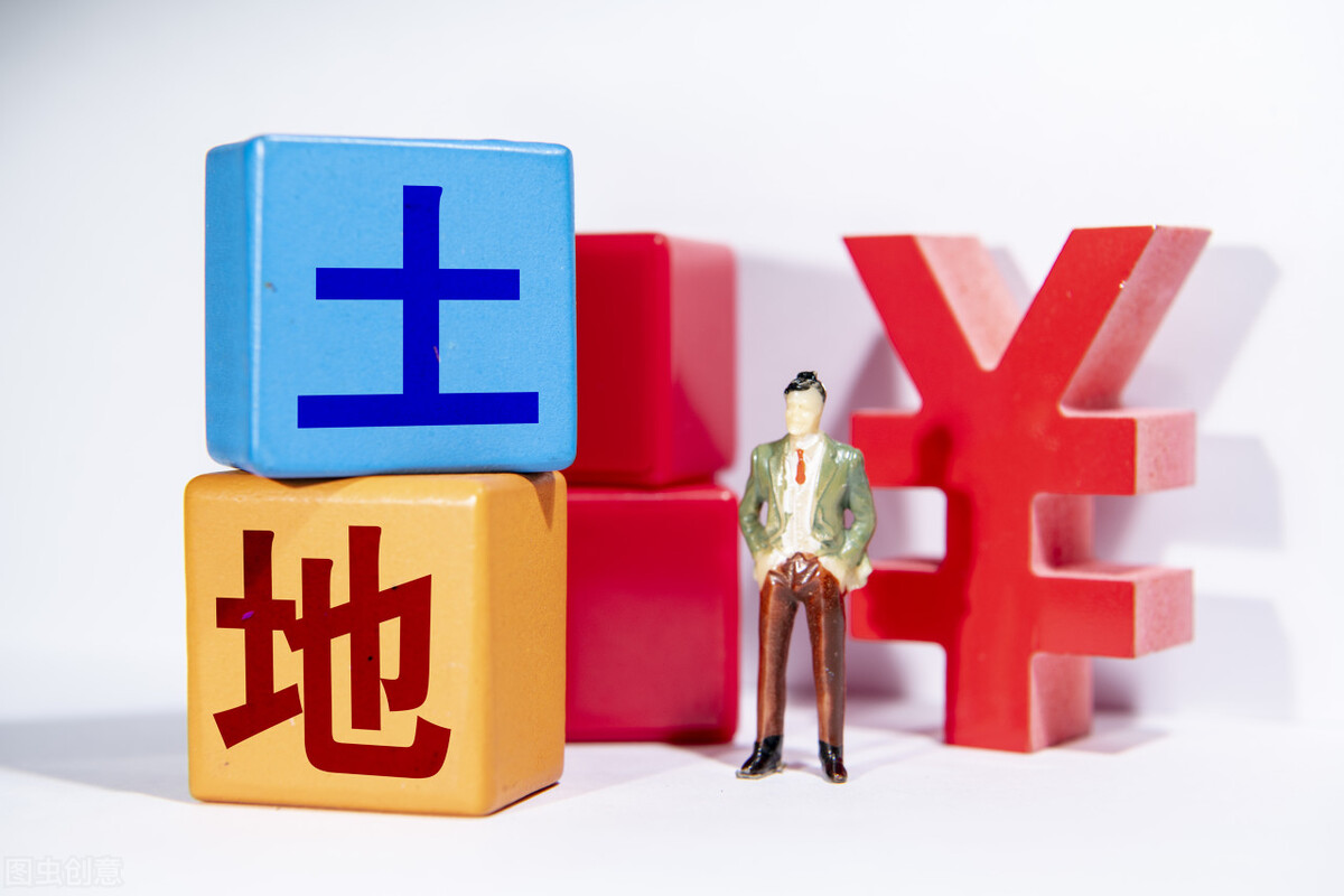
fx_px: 2613
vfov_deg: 19.5
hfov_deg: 28.8
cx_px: 672
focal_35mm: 70
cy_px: 448
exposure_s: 1/400
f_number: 9
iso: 160
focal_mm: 70
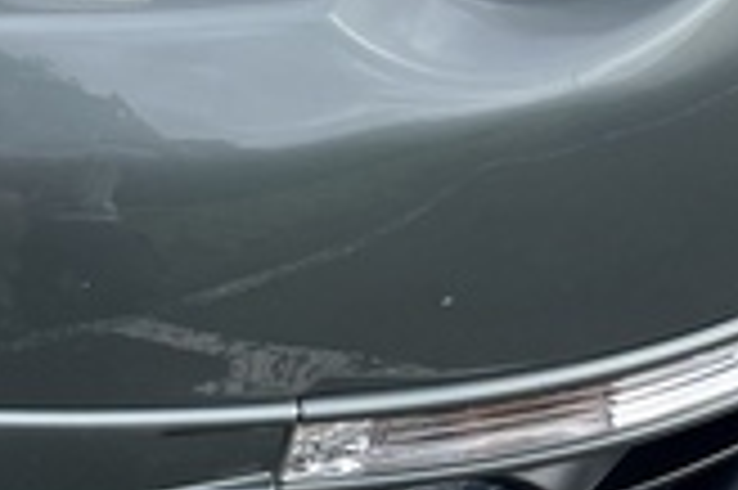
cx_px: -27
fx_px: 2703
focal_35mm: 132
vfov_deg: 9.9
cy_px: -360
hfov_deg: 15.2
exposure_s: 1/2049
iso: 32
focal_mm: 5.1
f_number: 1.6
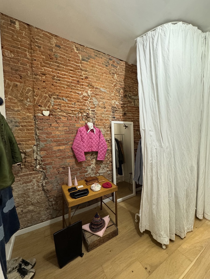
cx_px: 105
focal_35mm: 14
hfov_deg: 85.7
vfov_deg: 102.1
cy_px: 140
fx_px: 113
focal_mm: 2.22
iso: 800
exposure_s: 1/50
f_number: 2.2
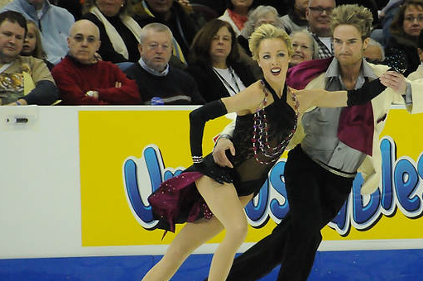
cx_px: 280
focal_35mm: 470
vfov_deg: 2.9
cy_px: 156
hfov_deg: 4.4
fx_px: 5519
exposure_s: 1/800
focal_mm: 200
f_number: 5.6
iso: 3200
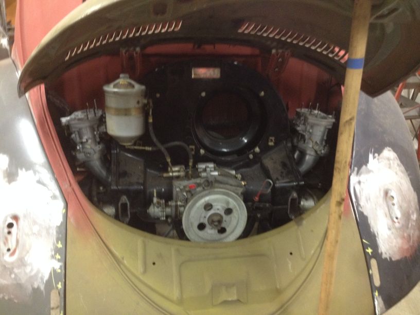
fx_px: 425
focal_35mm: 35
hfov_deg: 52.6
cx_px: 210
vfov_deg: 40.7
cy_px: 158
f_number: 2.4
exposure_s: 1/20
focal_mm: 4.28
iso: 250
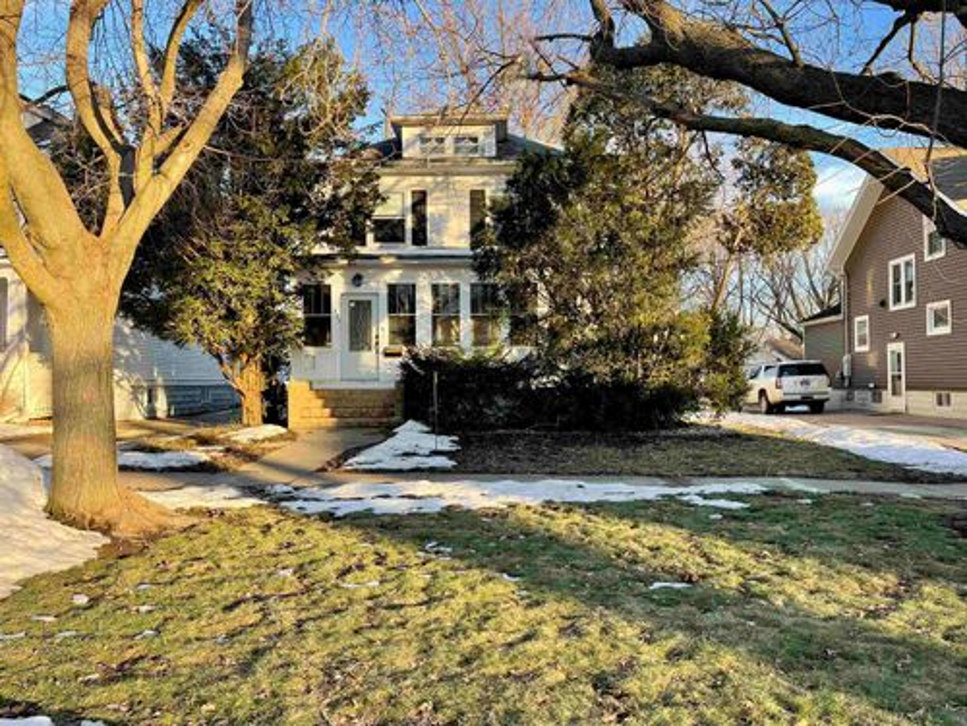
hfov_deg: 69.4
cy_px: 363
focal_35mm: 25
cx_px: 484
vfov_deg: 54.9
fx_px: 698
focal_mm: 5.1
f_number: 1.6
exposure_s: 1/376
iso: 32
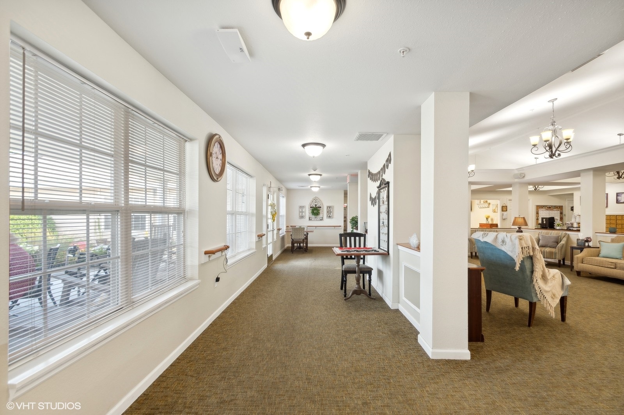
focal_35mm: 15
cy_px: 208
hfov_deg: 100.4
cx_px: 312
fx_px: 260
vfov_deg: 77.3
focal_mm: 10
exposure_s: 1/2.5
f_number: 8
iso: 200
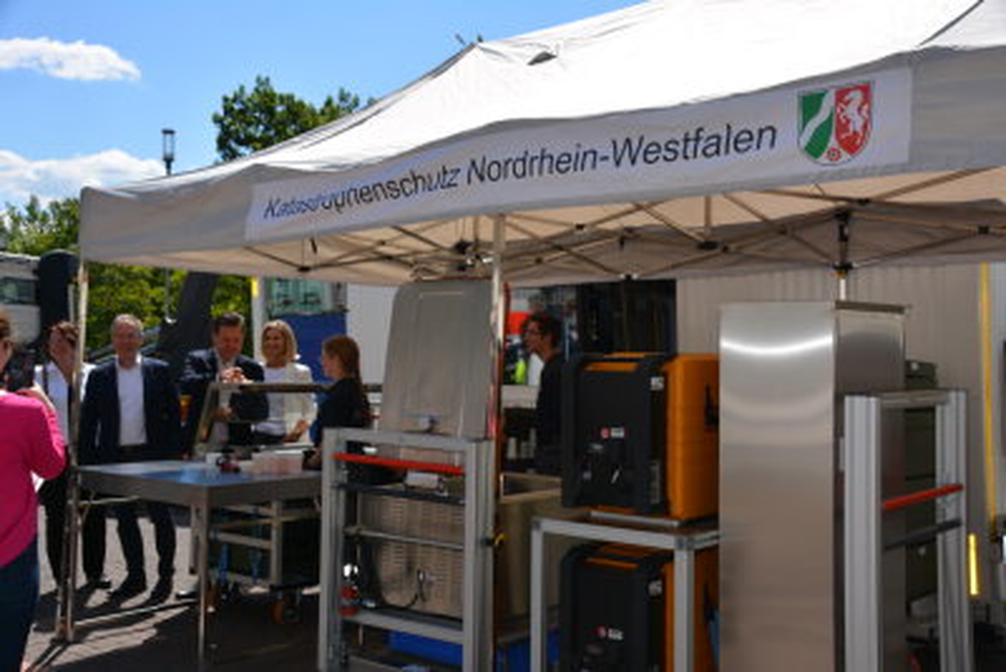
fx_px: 1090
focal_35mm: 39
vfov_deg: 34.2
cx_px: 503
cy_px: 336
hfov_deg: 49.5
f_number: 11
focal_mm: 26
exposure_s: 1/200
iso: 100
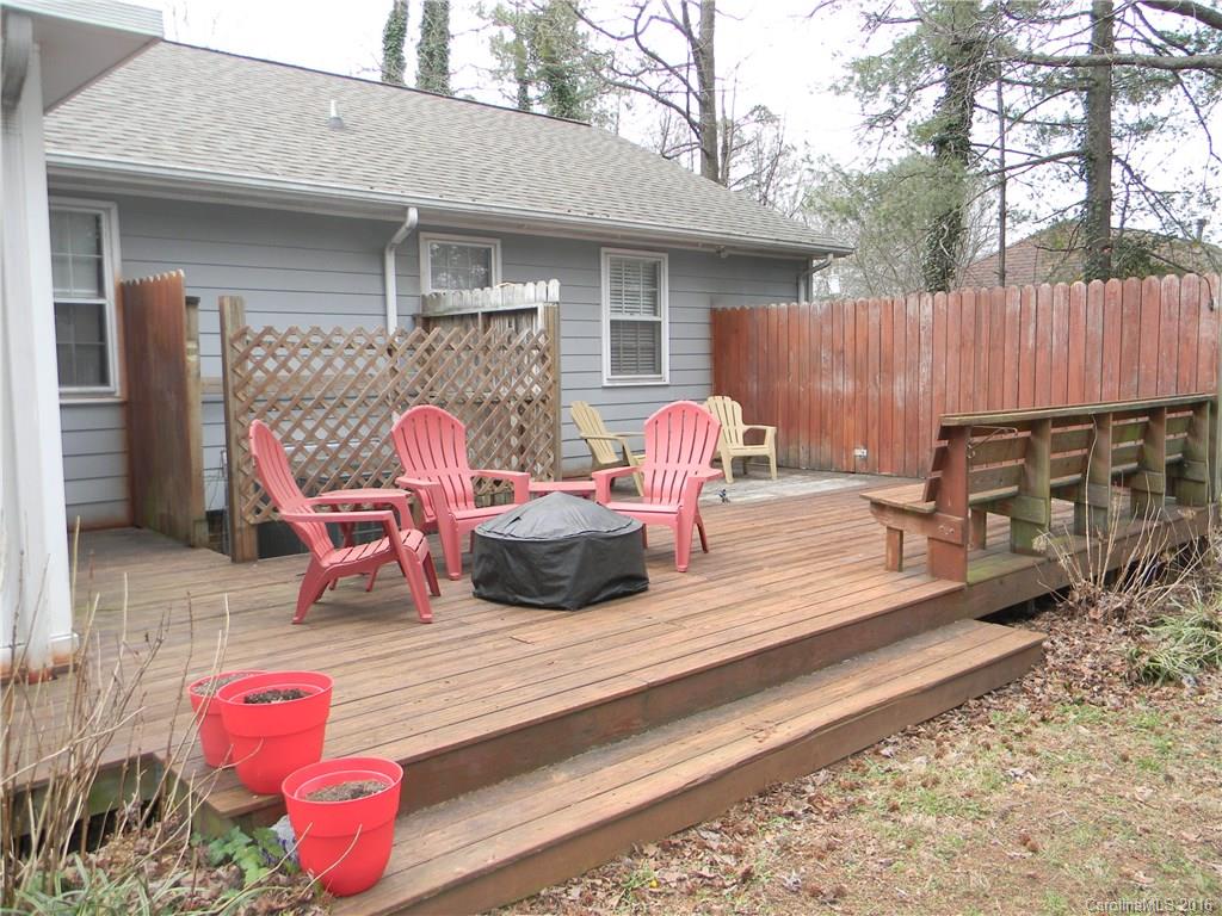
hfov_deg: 63.4
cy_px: 458
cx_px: 611
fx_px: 988
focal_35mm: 28
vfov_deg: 49.7
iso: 112
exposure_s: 1/97.2
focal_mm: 5
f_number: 3.5
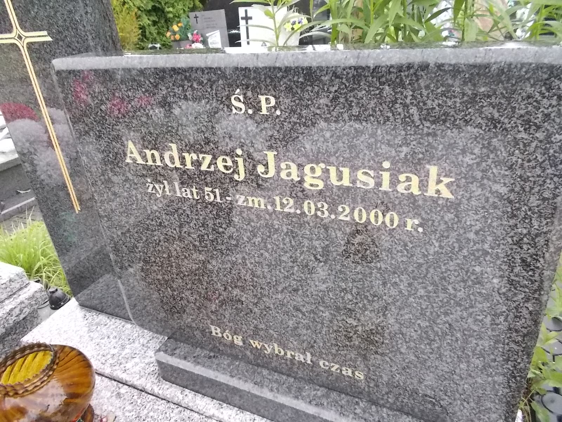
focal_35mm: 26
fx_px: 422
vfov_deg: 53.1
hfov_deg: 67.3
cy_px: 211
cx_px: 281
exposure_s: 1/400
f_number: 3.2
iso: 400
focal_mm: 4.6
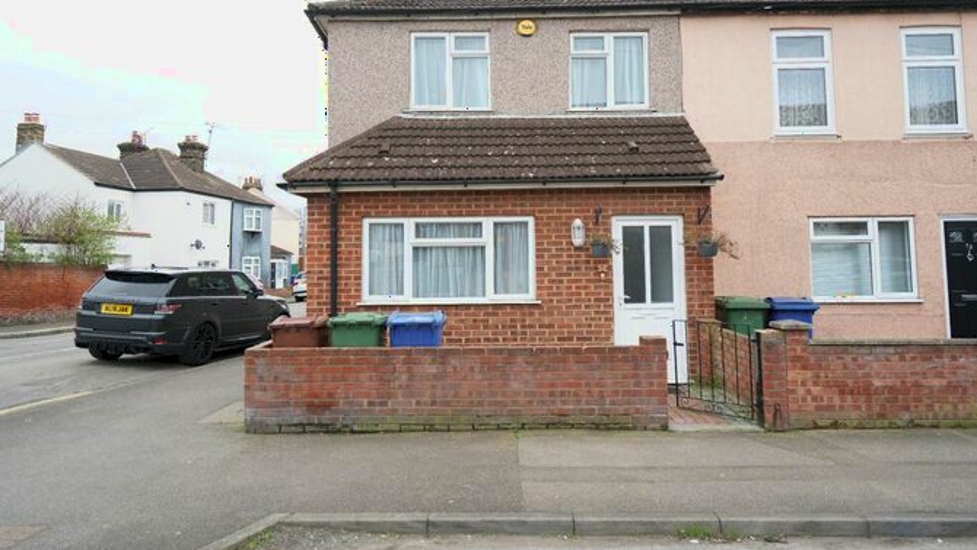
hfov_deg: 78.7
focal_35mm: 23
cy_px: 218
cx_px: 494
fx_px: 596
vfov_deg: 49.2
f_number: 4
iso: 400
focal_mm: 21
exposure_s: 1/500
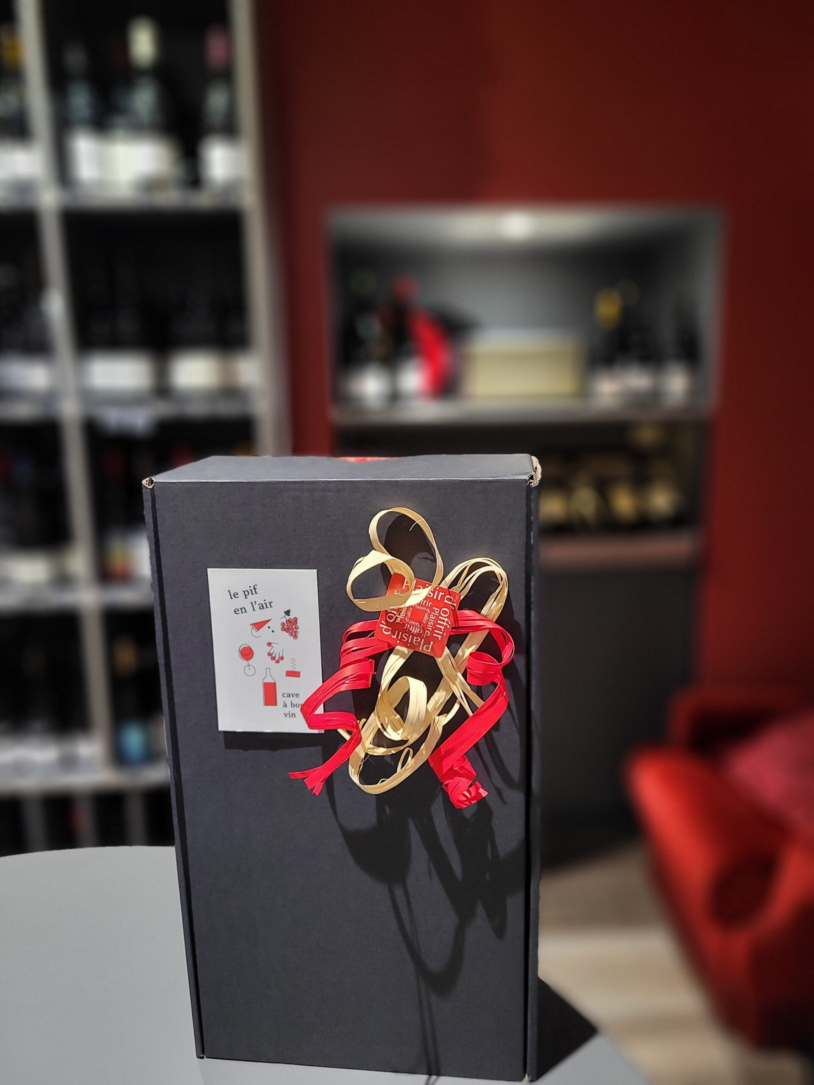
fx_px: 815
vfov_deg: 67.3
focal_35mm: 26
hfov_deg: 53.1
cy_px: 542
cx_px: 407
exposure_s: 1/33
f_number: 1.8
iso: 400
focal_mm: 5.4
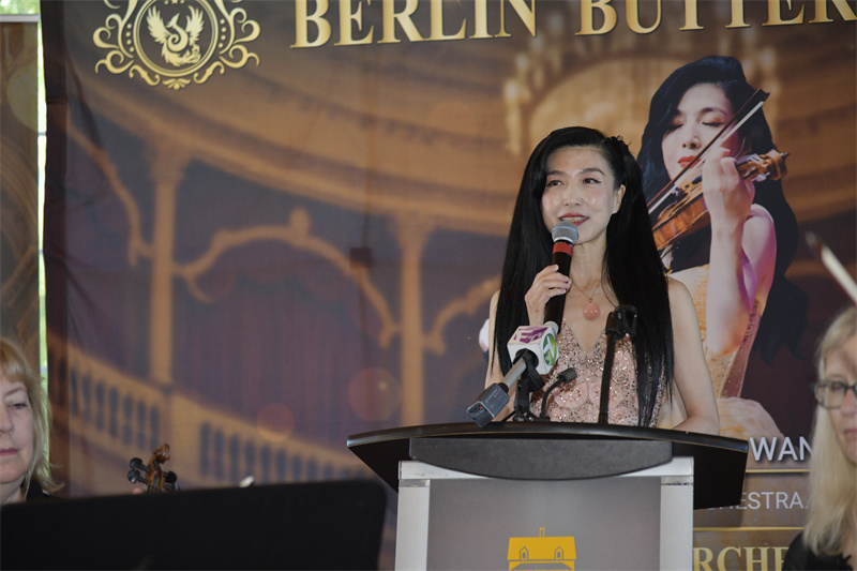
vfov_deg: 11.4
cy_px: 286
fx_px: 2856
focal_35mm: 120
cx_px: 428
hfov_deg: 17.1
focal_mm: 120
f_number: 4
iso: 1250
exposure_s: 1/160
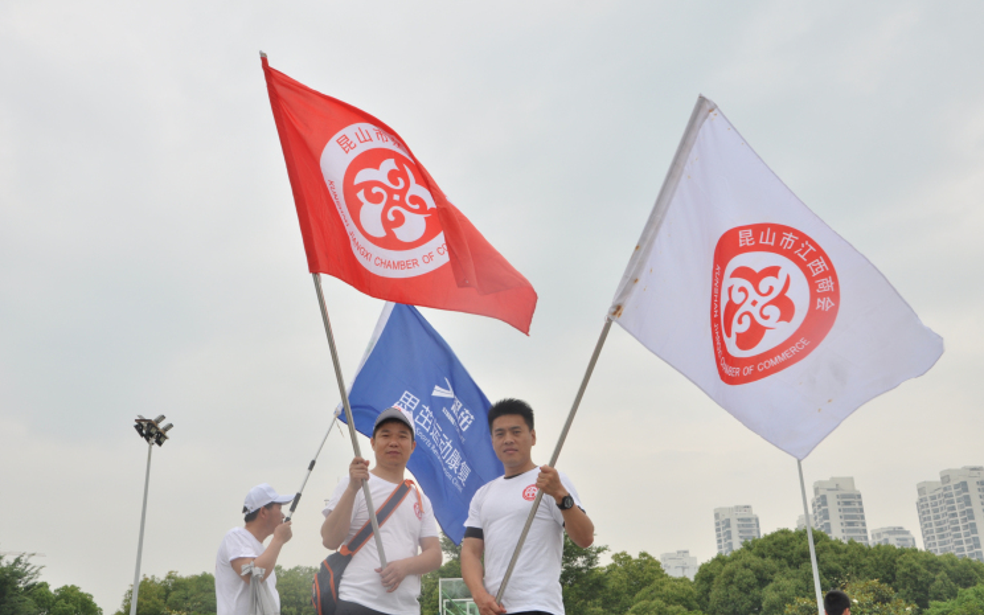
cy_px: 291
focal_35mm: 40
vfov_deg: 32.0
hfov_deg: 49.3
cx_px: 493
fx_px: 1073
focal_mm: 26
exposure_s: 1/125
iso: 200
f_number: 11
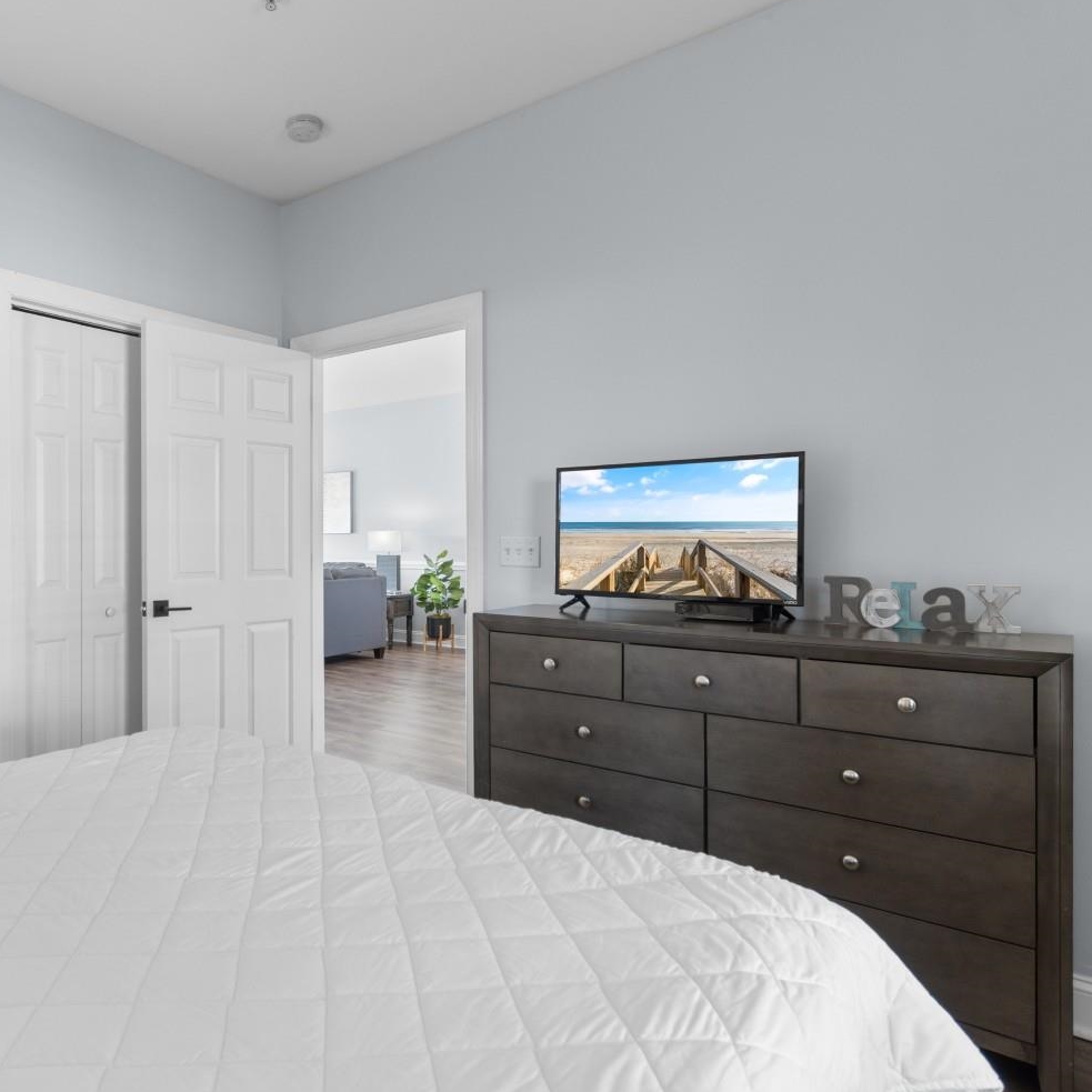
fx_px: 749
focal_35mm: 21
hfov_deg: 69.0
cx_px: 321
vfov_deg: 72.1
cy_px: 513
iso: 100
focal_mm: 10
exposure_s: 2.5
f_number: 4.5
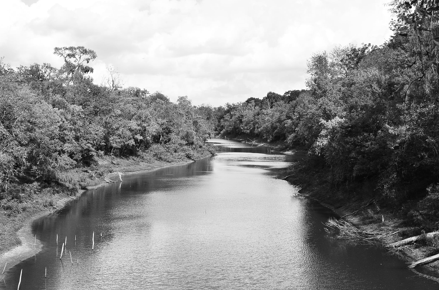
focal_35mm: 48
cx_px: 220
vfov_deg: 28.0
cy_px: 145
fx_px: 584
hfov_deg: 41.2
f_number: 13
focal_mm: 32
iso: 800
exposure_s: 1/640
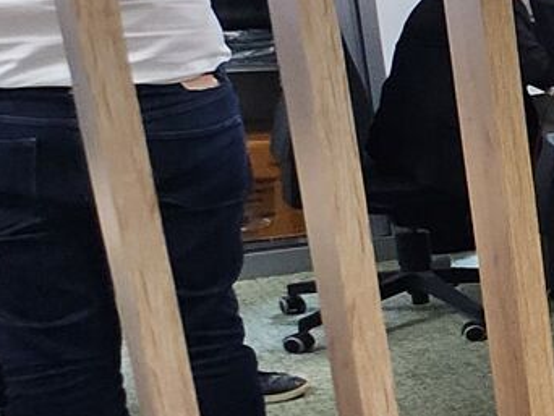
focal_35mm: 76
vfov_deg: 19.4
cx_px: 1500
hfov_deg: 13.1
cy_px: 217
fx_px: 1217
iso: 250
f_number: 2.2
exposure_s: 1/50
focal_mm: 1.74
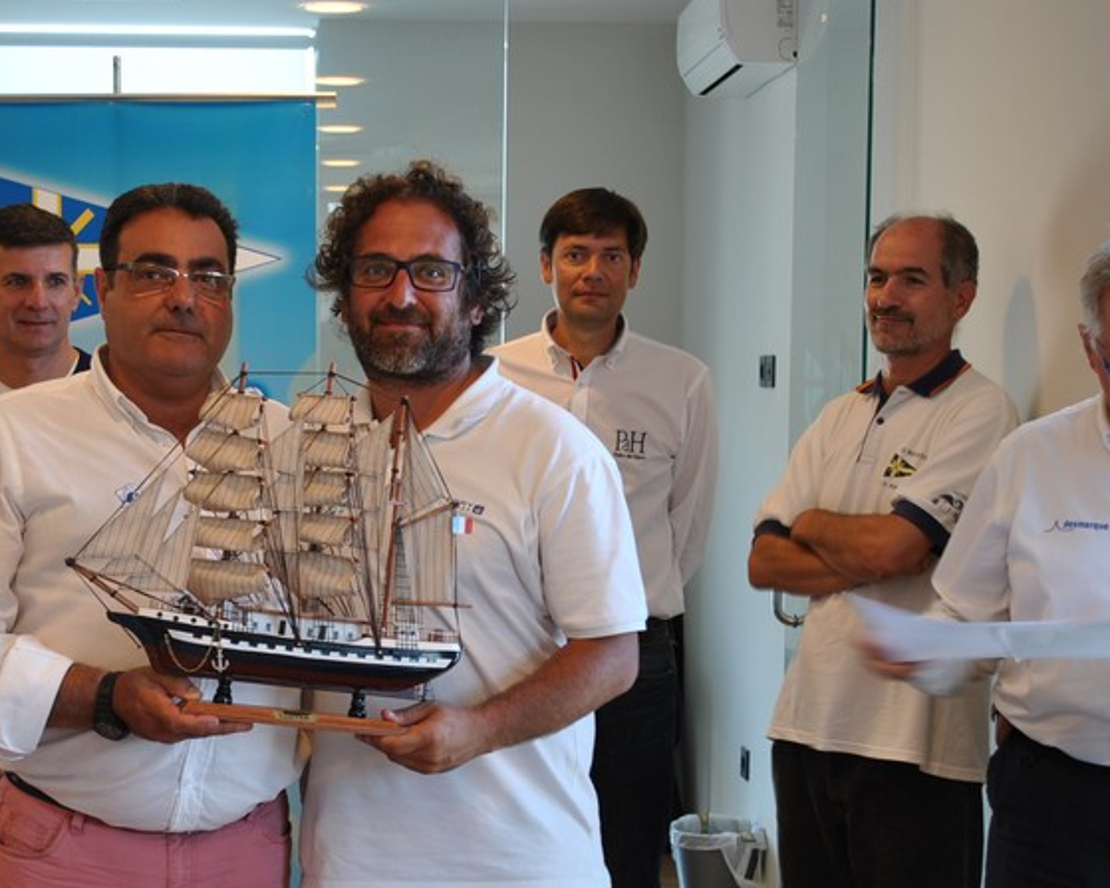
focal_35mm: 71
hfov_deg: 26.8
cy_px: 524
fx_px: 2321
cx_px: 395
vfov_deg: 21.6
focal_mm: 35
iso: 100
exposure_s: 1/15
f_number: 5
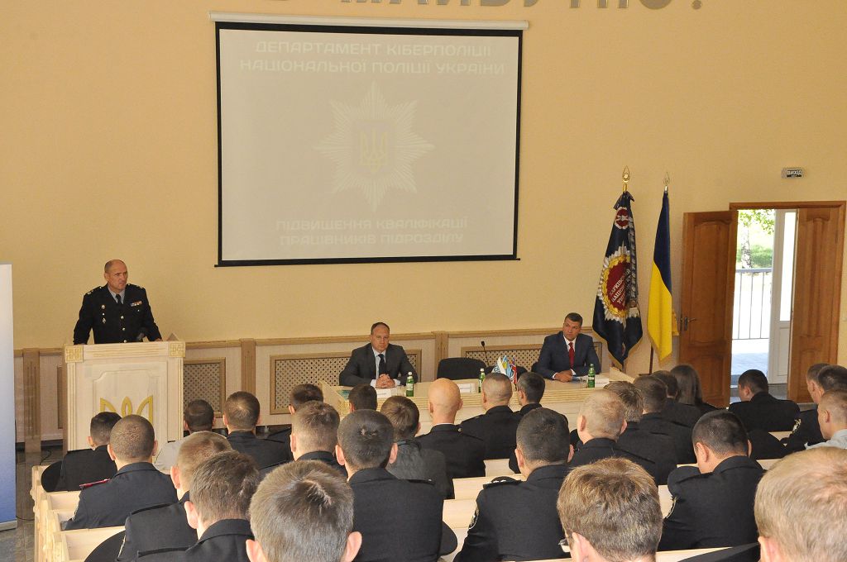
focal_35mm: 63
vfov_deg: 21.5
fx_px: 1480
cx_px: 424
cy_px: 281
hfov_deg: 31.9
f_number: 14
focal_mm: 42
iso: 3200
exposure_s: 1/200
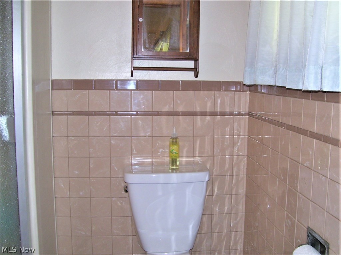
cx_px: 170
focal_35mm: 36
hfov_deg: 51.4
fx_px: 354
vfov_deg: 39.6
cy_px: 128
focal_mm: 6
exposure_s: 1/60
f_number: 2.7
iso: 80
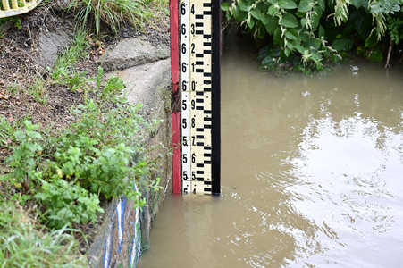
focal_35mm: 70
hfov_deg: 28.9
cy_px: 134
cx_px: 202
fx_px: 783
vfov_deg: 19.4
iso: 1400
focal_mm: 70
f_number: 3.2
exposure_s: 1/250
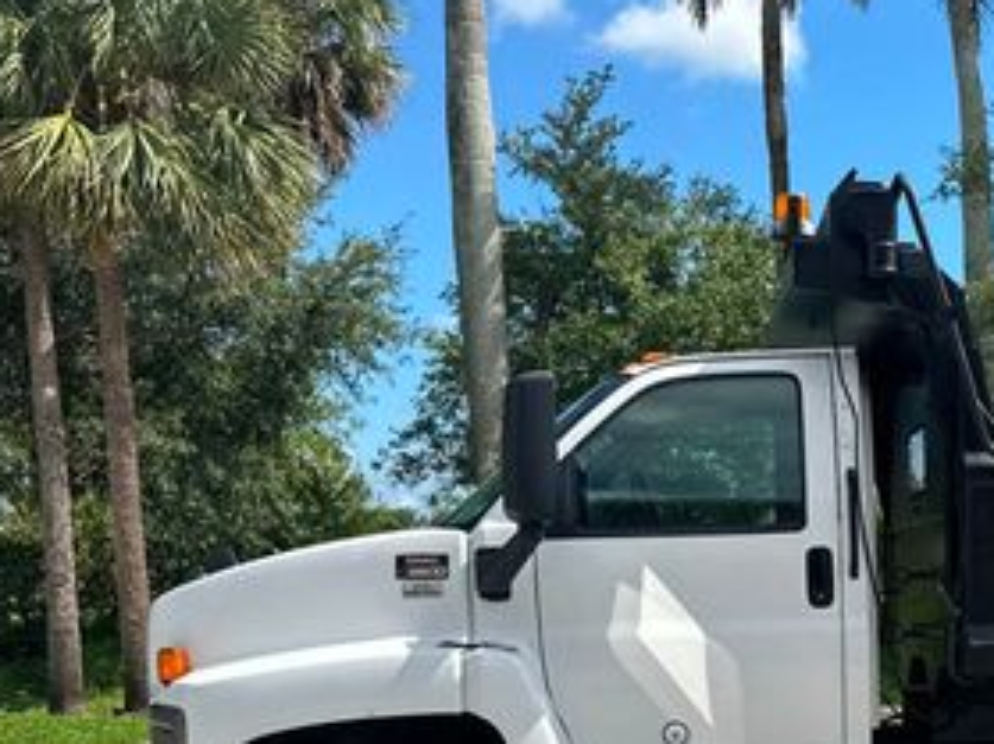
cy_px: 705
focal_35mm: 55
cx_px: 887
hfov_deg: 33.2
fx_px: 1579
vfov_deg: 25.5
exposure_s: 1/4762
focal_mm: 6.86
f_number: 1.78
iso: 80
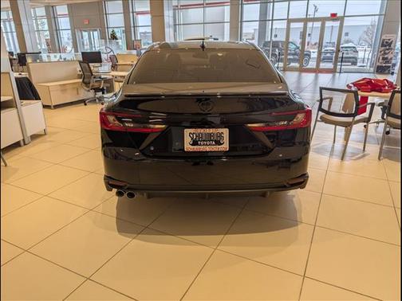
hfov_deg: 71.6
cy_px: 150
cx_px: 201
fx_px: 279
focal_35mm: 24
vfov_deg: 56.8
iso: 19
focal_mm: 6.9
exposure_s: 1/526
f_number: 1.68
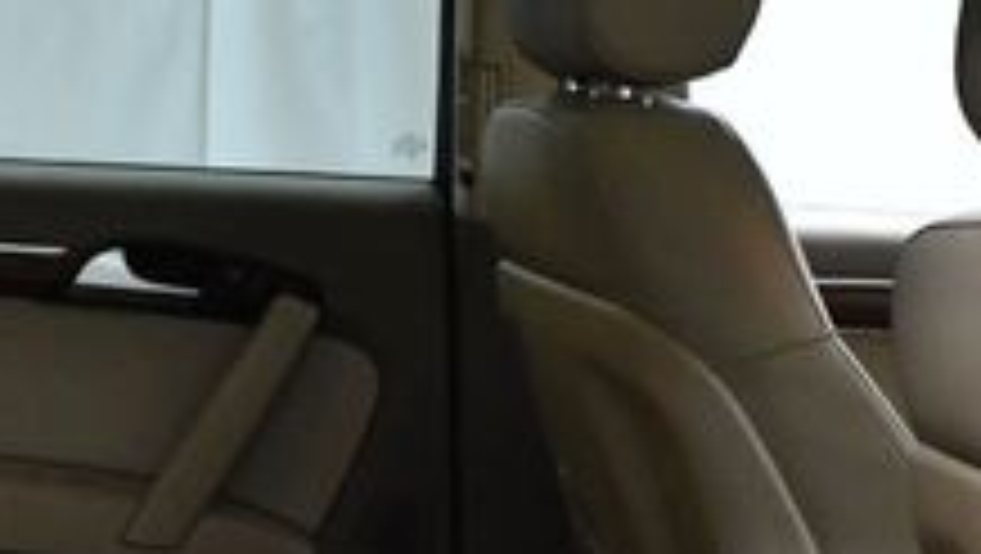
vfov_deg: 10.6
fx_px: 2889
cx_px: 54
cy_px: 822
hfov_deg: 18.9
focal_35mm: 111
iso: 2200
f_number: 3.5
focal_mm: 18
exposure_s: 1/125
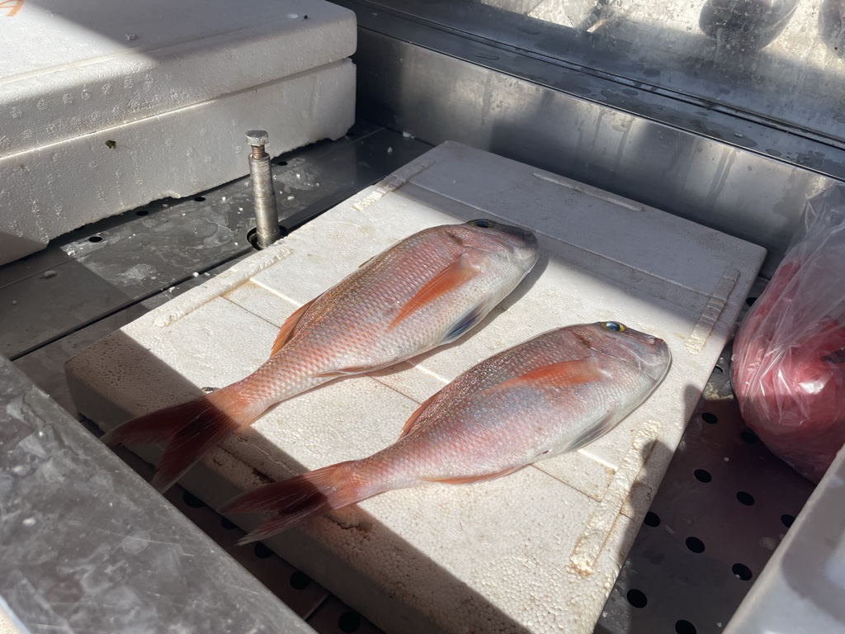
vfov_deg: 53.1
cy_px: 317
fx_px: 635
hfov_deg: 67.3
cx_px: 422
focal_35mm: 26
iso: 32
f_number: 1.6
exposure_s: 1/5556
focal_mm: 4.2
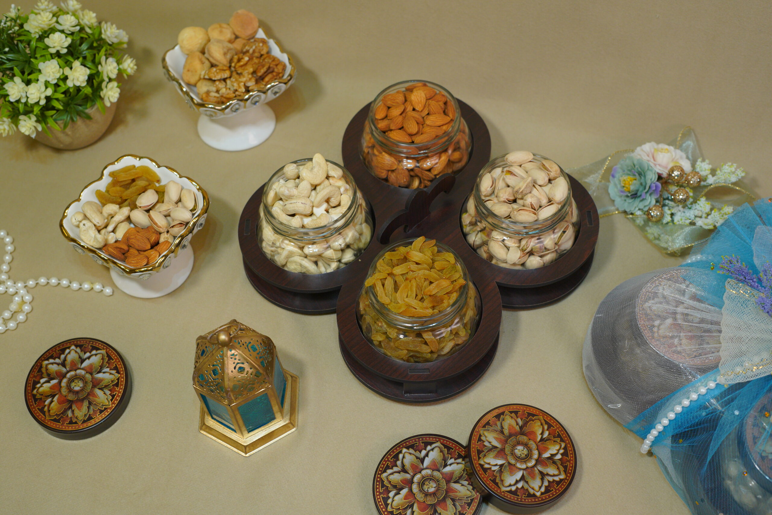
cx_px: 386
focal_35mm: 50
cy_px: 258
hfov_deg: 39.6
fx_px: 1072
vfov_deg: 27.0
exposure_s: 1/250
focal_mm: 50
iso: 1600
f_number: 5
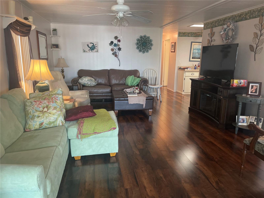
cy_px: 99
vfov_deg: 53.1
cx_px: 132
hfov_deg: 67.3
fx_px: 198
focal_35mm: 26
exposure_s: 1/60
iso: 250
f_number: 1.6
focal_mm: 5.1
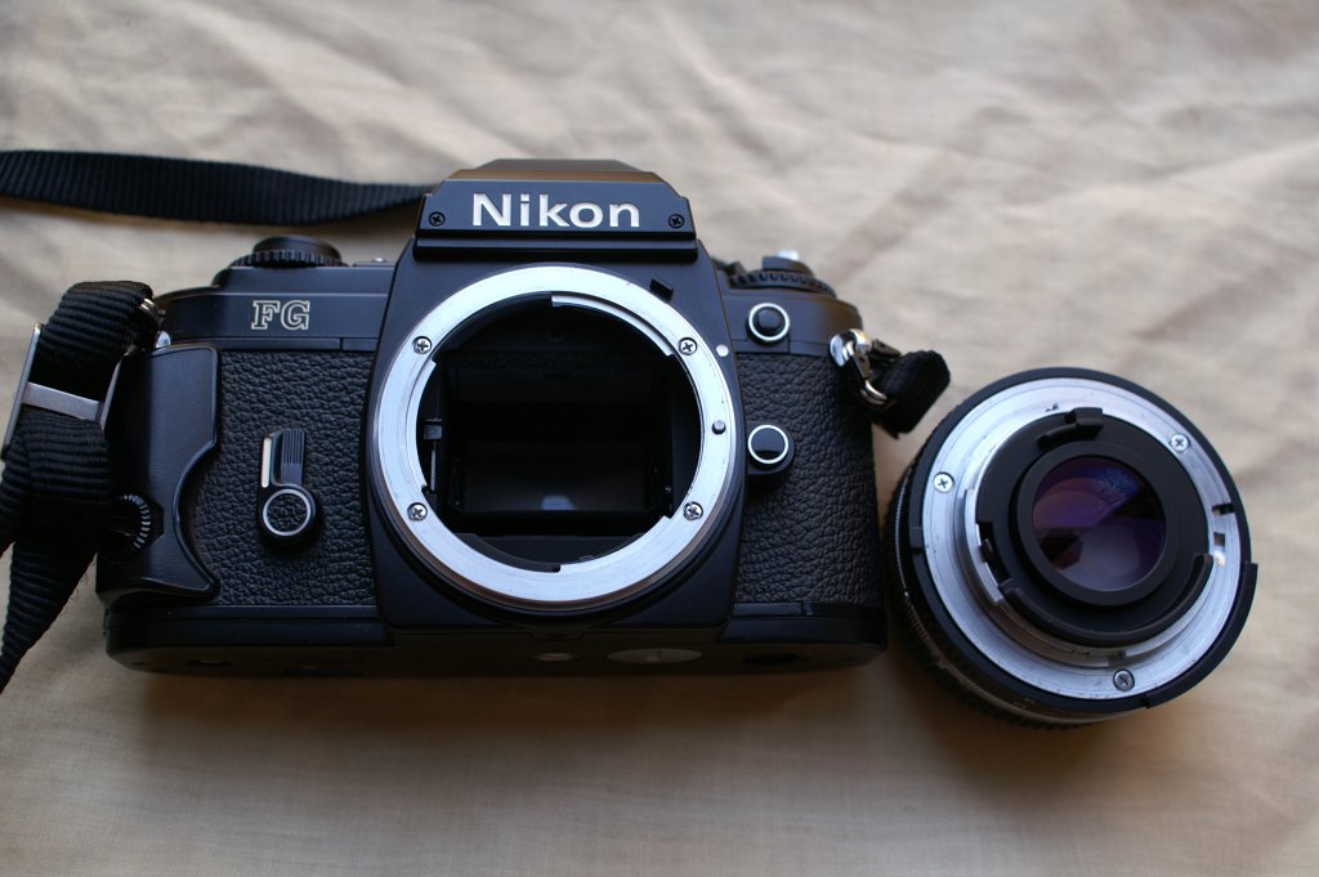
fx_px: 1428
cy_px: 438
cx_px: 660
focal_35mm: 39
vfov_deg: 34.2
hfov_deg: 49.6
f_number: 4.5
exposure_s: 1/30
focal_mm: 26
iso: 100
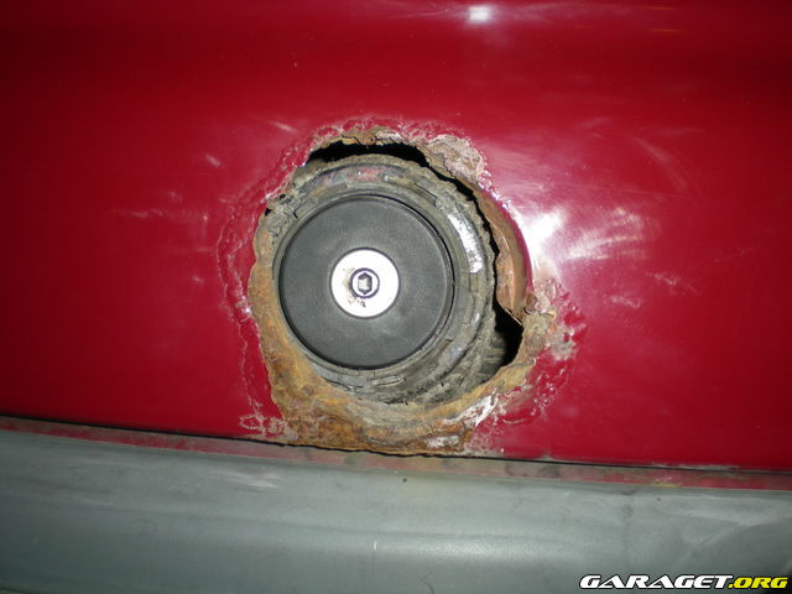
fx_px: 869
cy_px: 297
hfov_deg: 49.0
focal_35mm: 38
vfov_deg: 37.7
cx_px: 396
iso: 50
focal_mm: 6.3
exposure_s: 1/60
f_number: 3.1
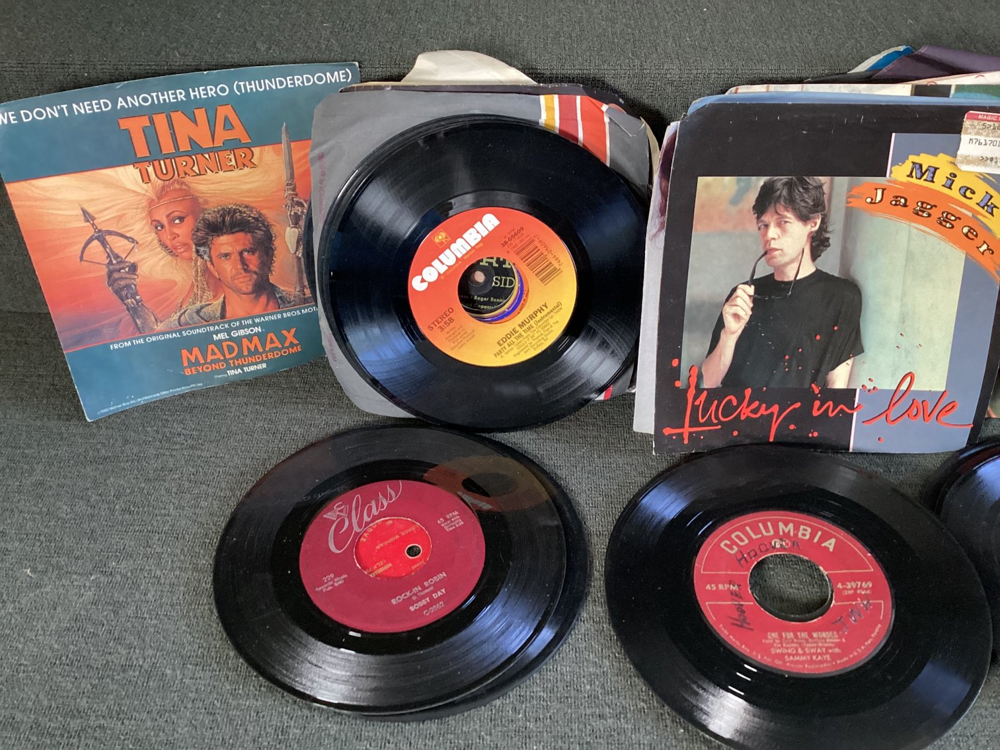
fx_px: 896
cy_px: 375
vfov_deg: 45.4
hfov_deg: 58.3
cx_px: 500
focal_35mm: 31
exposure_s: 1/50
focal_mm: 3.3
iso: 250
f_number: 2.4
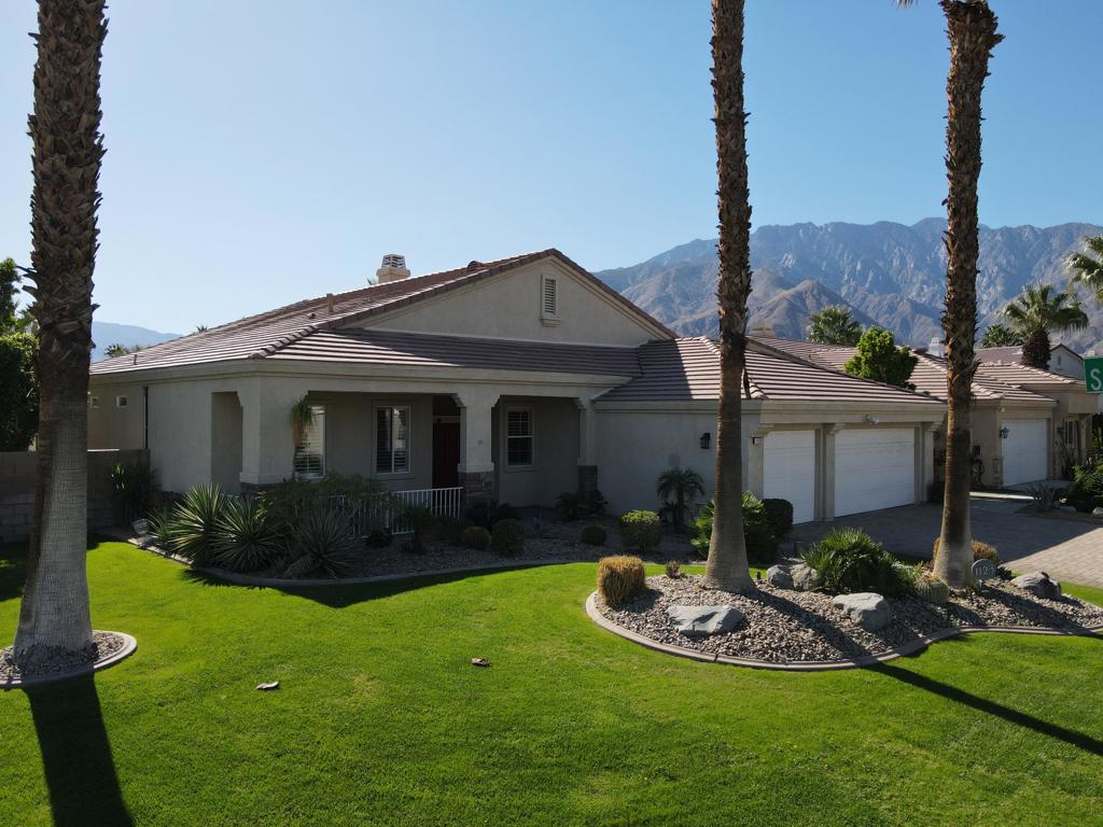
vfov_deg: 56.8
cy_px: 414
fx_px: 765
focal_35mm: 24
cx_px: 552
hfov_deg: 71.6
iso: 100
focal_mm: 4.5
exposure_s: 1/640
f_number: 2.8
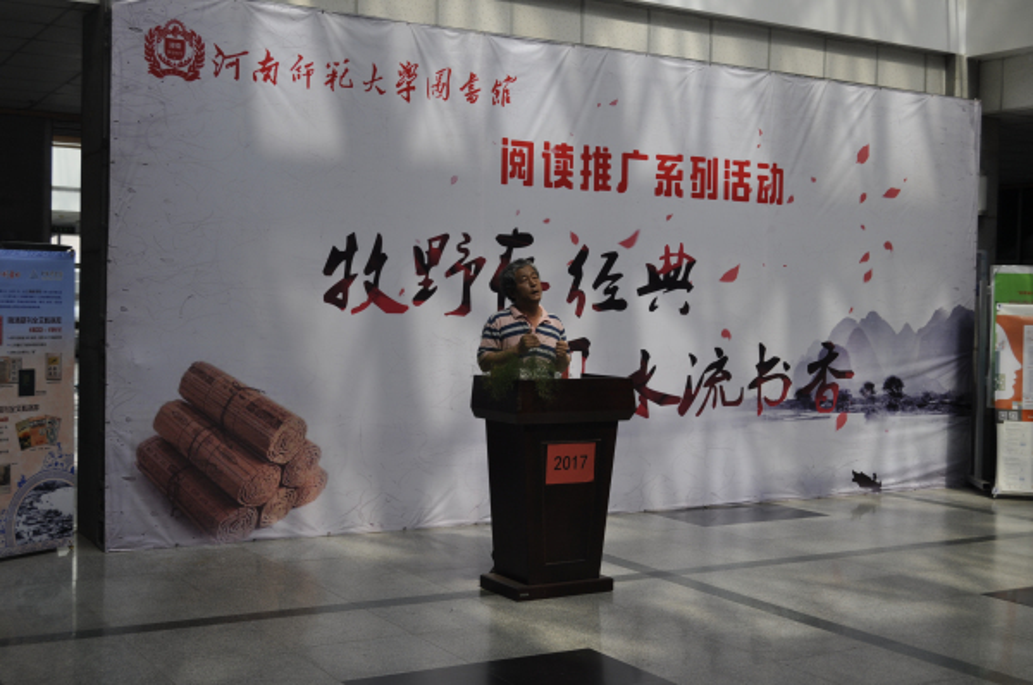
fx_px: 1332
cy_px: 342
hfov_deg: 42.4
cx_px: 516
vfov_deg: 28.8
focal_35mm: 46
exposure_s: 1/200
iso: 200
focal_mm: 31
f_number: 7.1
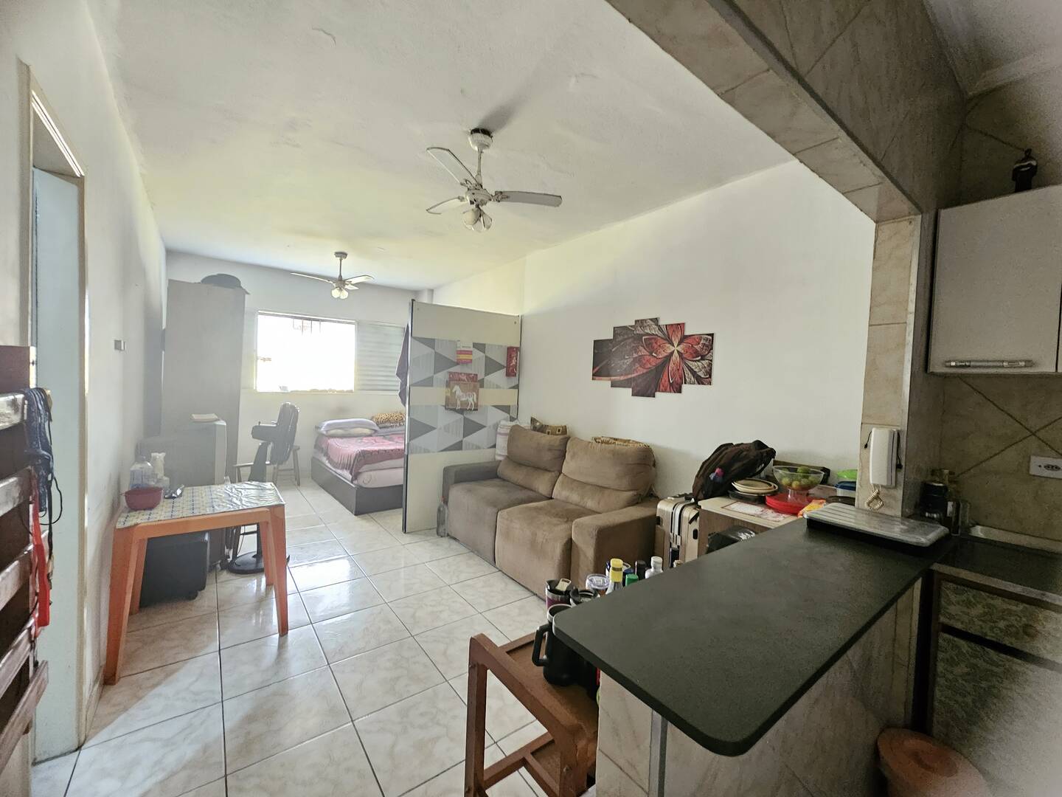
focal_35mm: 13
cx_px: 531
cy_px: 398
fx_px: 399
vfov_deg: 89.9
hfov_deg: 106.2
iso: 1000
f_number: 2.2
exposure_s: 1/24
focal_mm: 2.2
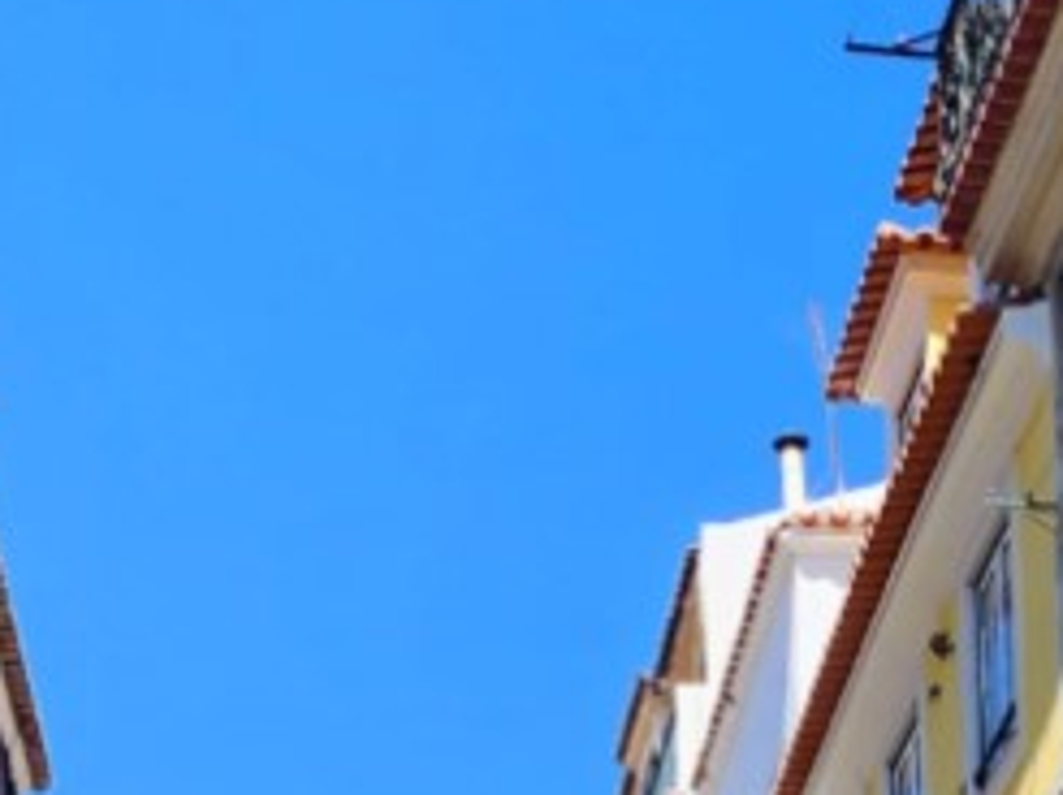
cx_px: 691
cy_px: 1581
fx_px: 4019
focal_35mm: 131
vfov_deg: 10.4
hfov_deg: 15.0
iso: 12
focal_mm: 6.4
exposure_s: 1/671
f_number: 1.8
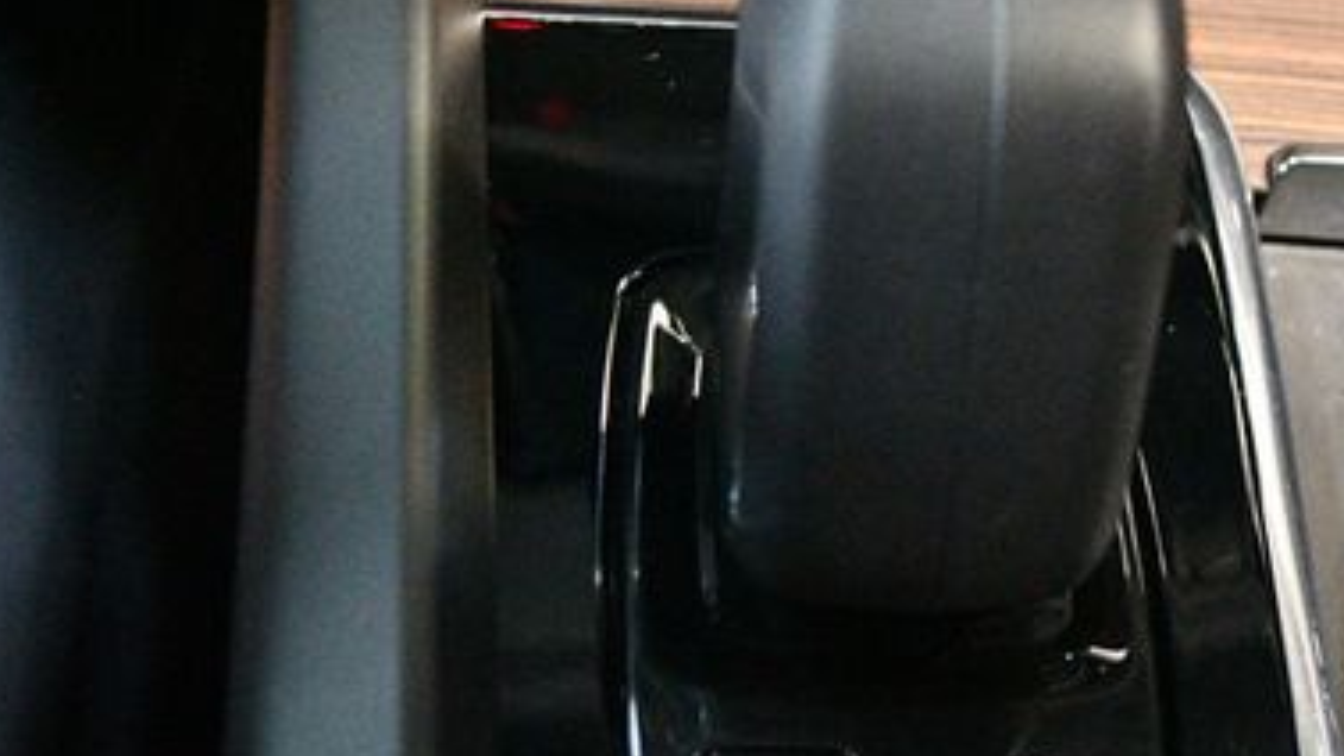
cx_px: 1062
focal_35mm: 64
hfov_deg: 32.0
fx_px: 2281
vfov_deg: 18.8
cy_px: 389
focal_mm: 24
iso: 12800
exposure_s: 1/60
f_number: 4
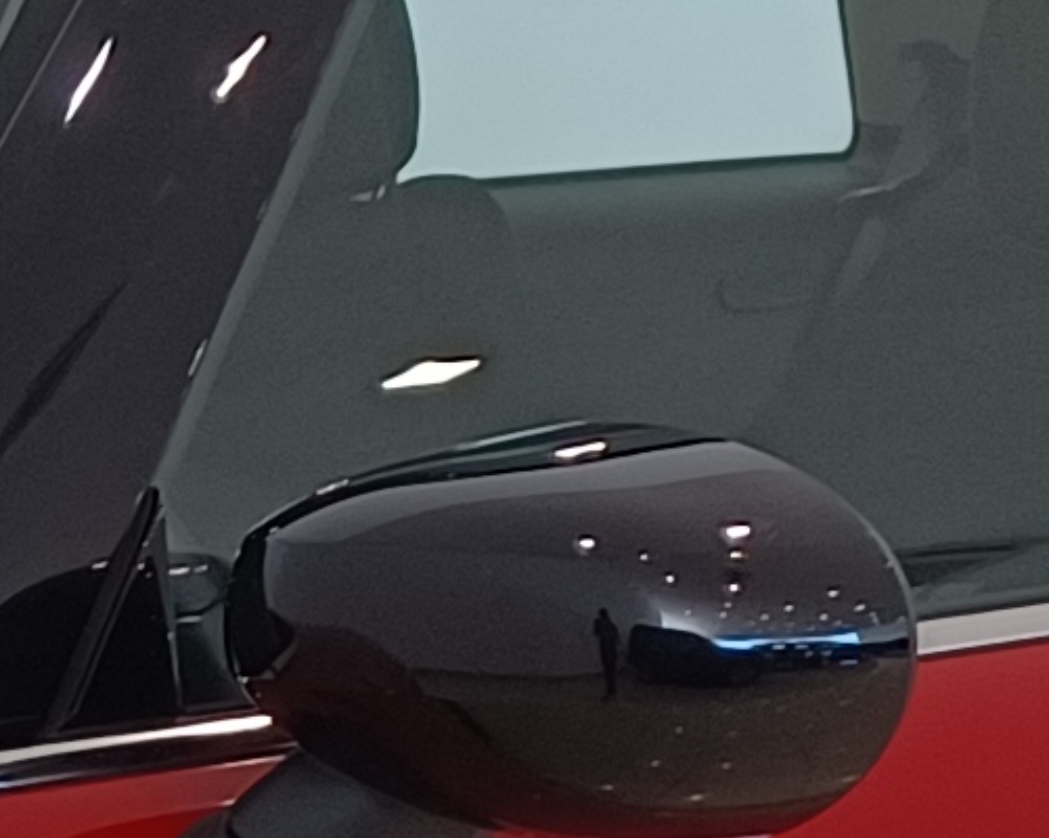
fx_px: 6049
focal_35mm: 195
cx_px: -645
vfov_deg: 7.8
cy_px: 1027
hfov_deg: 9.6
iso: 200
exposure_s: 1/60
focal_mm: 4.6
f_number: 1.8
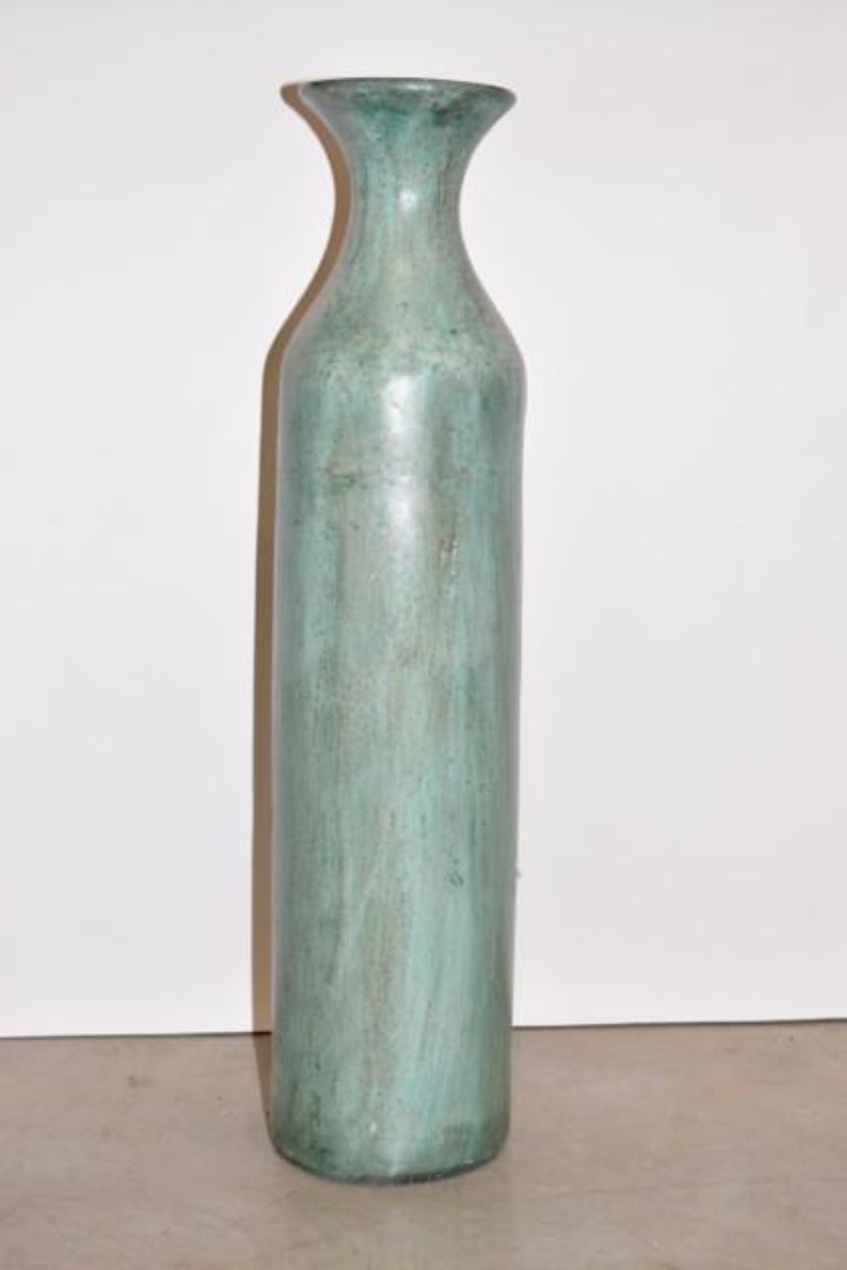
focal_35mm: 57
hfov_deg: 23.8
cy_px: 635
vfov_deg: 35.0
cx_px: 424
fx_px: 2010
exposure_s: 1/125
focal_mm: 38
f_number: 5.6
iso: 800
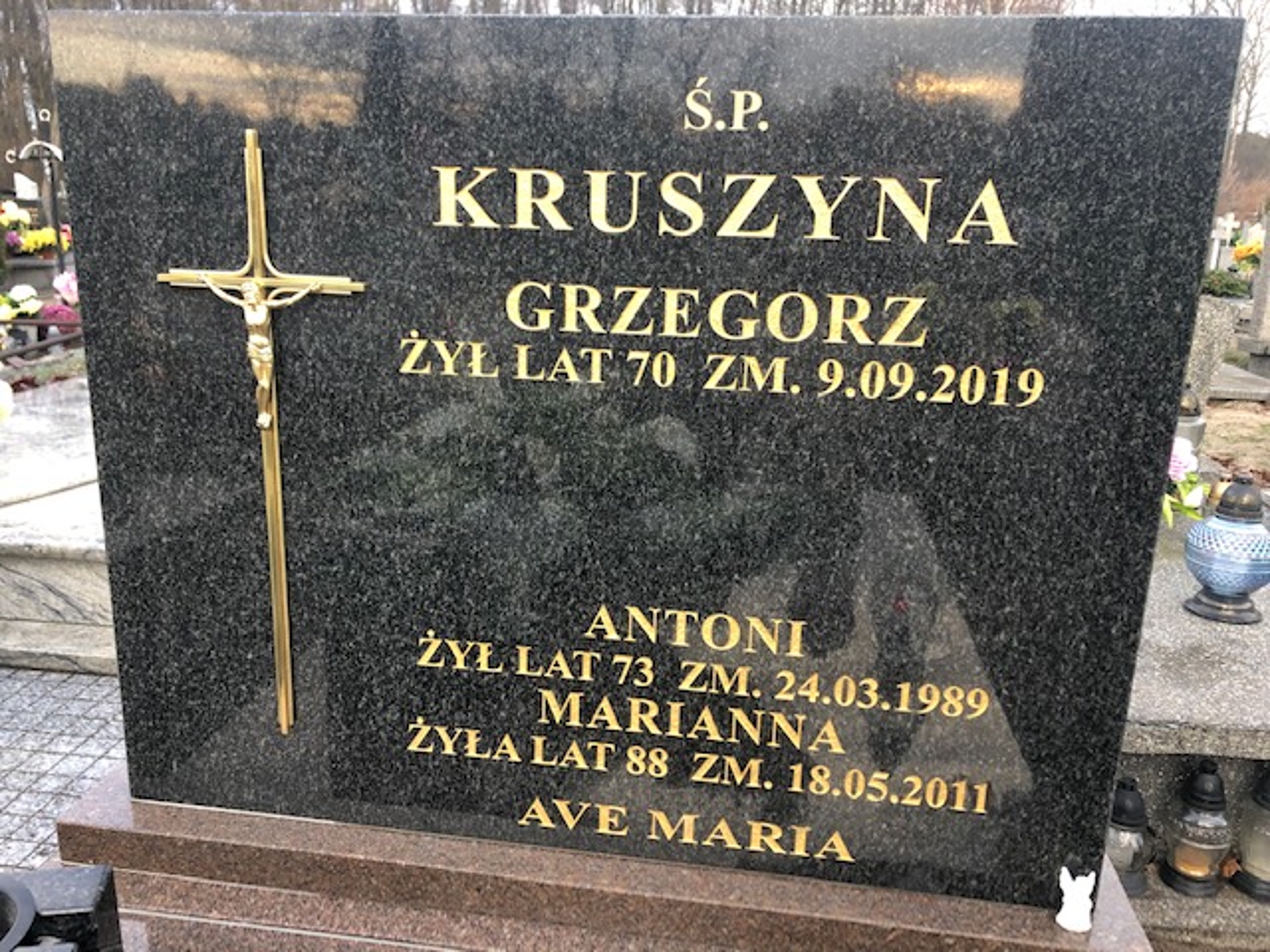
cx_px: 635
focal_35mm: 28
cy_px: 476
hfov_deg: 63.4
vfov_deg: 49.7
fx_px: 1027
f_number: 1.8
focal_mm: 3.99
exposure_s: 1/40
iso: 25
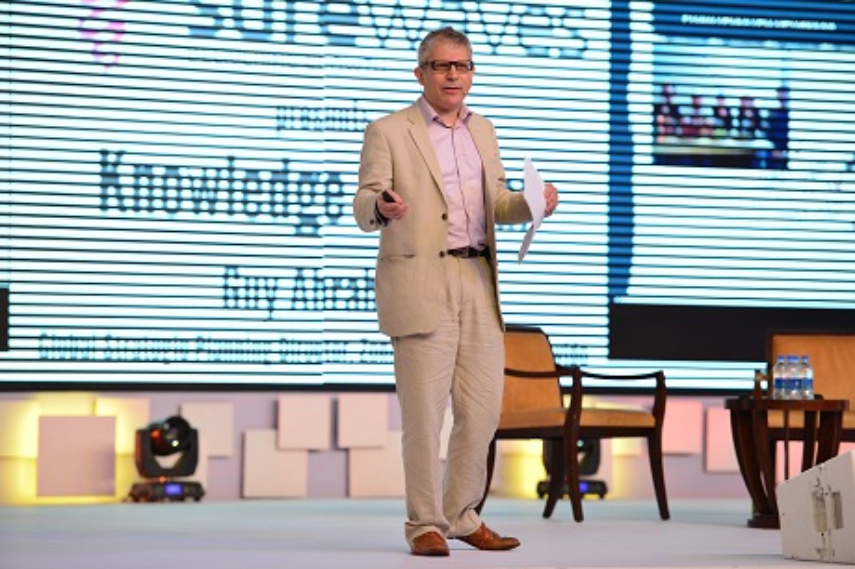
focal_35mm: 135
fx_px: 3204
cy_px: 284
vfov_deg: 10.1
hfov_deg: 15.2
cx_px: 428
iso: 1000
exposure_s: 1/320
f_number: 2.8
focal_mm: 135
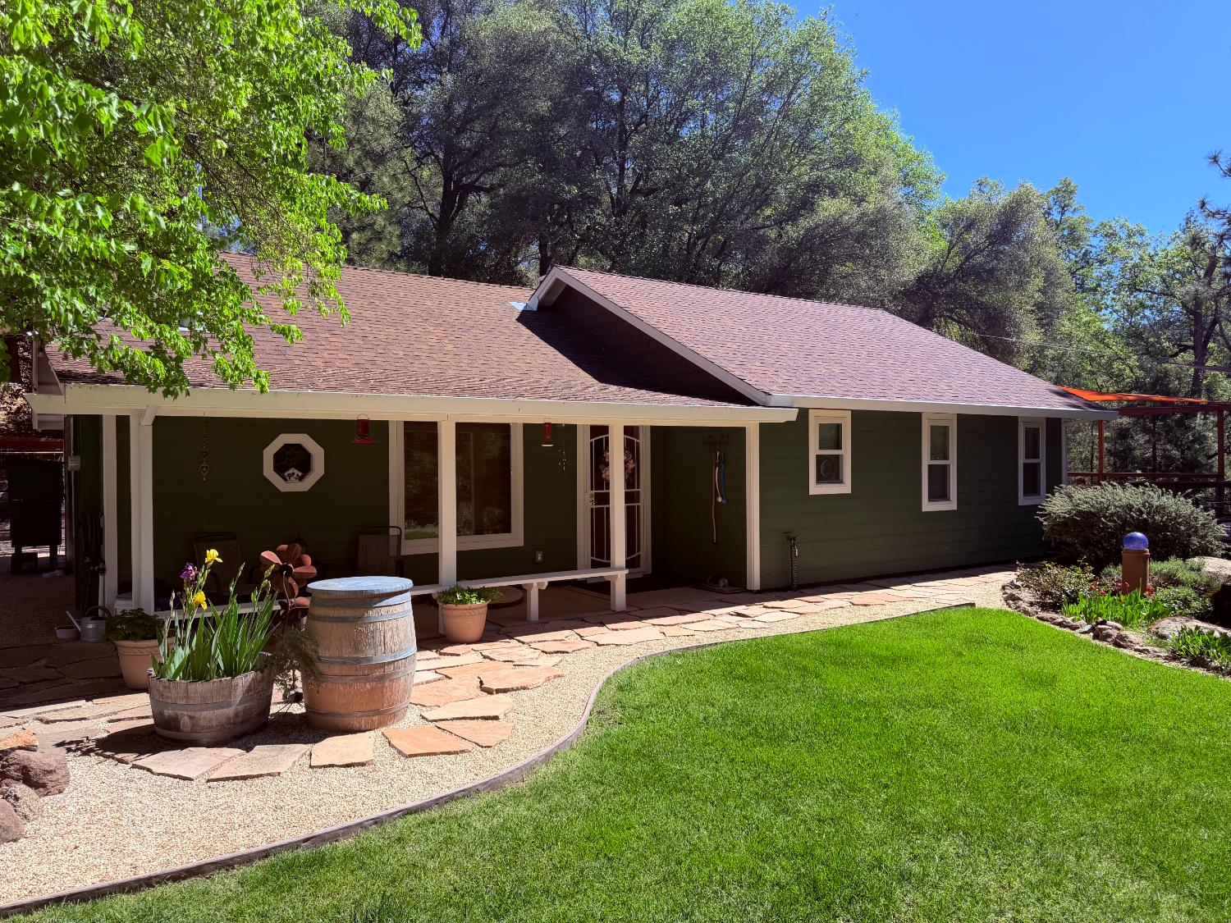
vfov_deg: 56.8
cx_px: 616
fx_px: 853
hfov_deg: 71.6
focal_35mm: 24
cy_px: 462
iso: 80
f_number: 1.78
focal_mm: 6.76
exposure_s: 1/2370
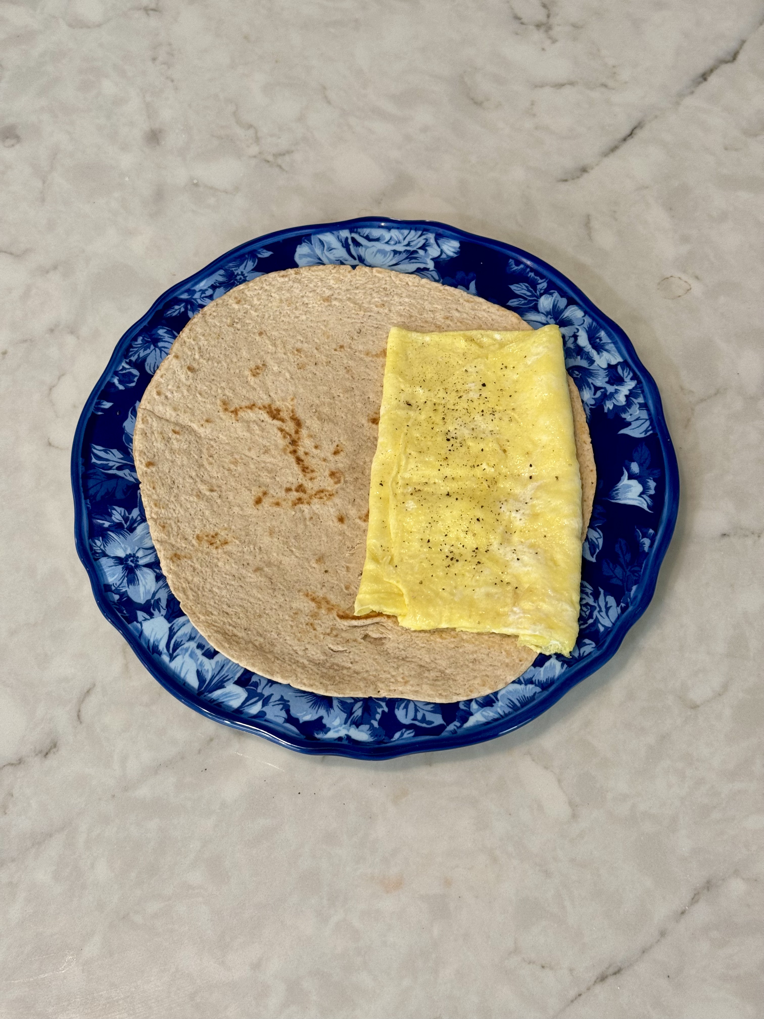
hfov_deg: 30.3
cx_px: 382
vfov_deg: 39.7
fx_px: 1413
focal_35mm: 48
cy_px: 510
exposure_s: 1/60
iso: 100
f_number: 1.78
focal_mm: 6.76
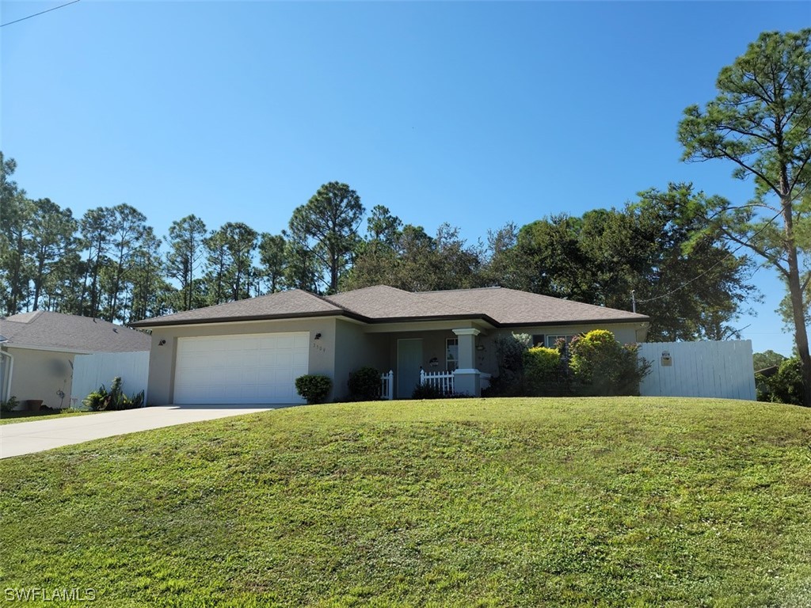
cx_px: 406
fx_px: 586
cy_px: 304
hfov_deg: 69.4
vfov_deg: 54.9
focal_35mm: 25
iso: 20
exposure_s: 1/968
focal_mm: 7
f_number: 1.8
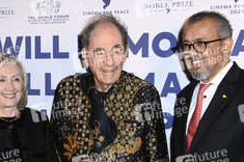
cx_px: 71
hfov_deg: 27.5
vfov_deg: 18.4
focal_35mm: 73
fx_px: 494
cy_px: 136
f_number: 5.6
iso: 500
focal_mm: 38
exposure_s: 1/250
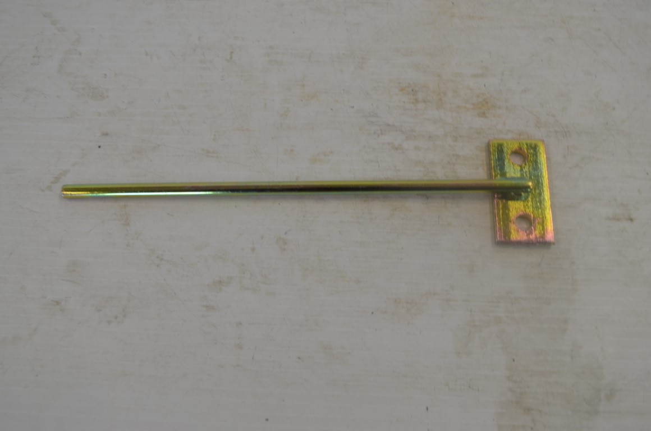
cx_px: 326
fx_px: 704
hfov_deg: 49.6
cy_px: 216
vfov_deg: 34.1
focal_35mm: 39
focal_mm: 26
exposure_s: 1/125
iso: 360
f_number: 5.6
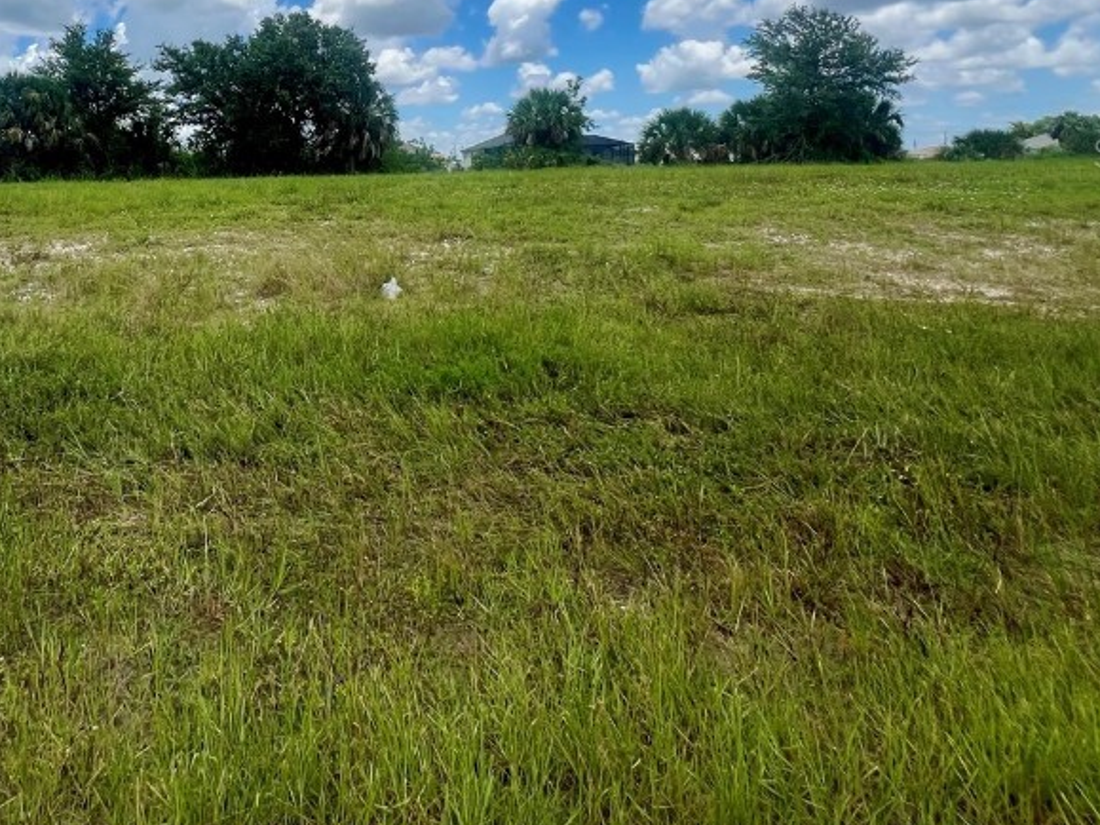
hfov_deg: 69.9
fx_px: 731
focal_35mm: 23
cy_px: 152
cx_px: 300
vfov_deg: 54.4
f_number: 1.8
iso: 32
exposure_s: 1/2222
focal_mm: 1.57
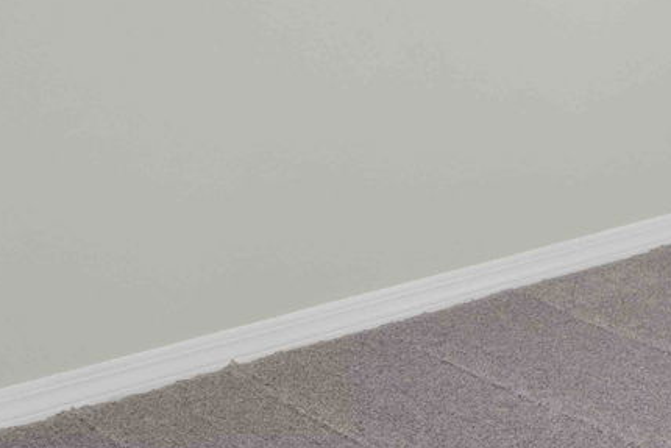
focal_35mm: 92
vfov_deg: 13.7
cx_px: 1131
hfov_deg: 18.4
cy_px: -278
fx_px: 1715
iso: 200
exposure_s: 1/4
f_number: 11
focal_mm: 18
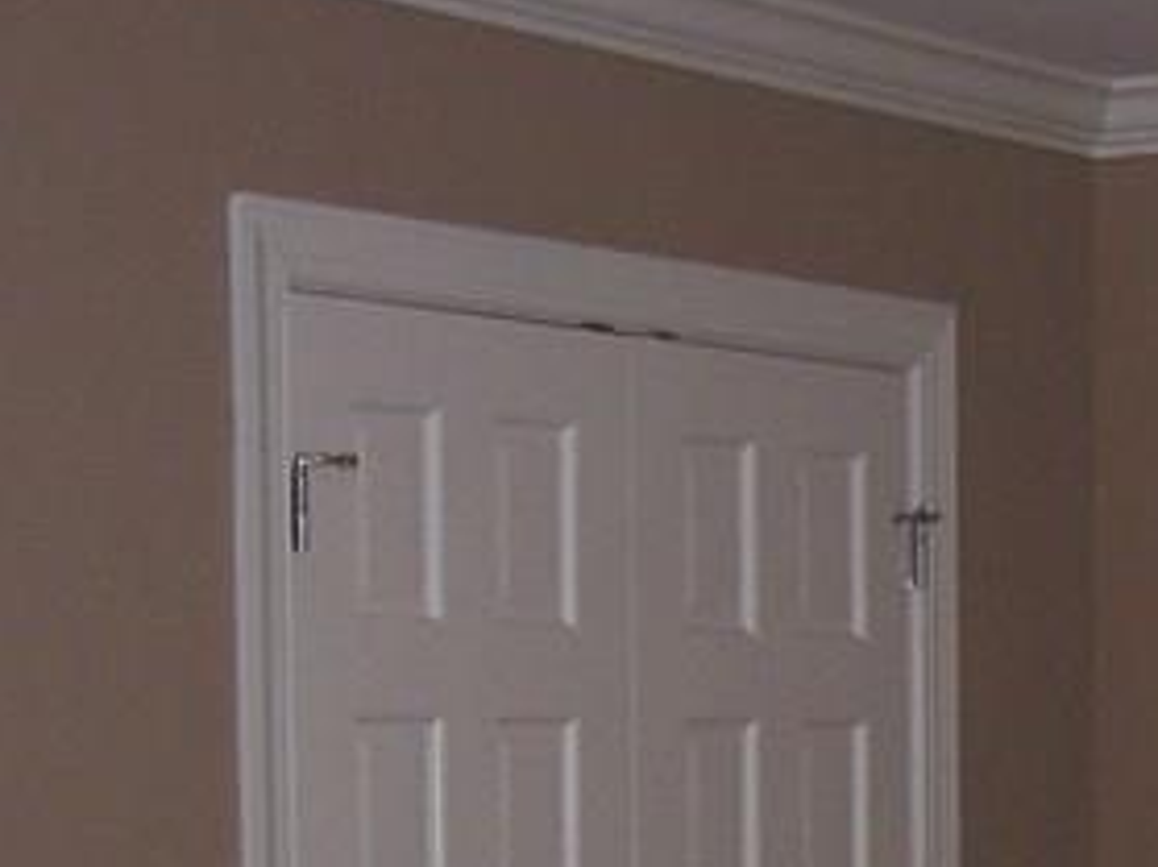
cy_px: 1083
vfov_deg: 11.0
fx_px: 4414
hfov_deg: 14.7
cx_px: 1179
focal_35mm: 132
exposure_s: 1/60
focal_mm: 6.2
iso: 125
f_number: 2.8
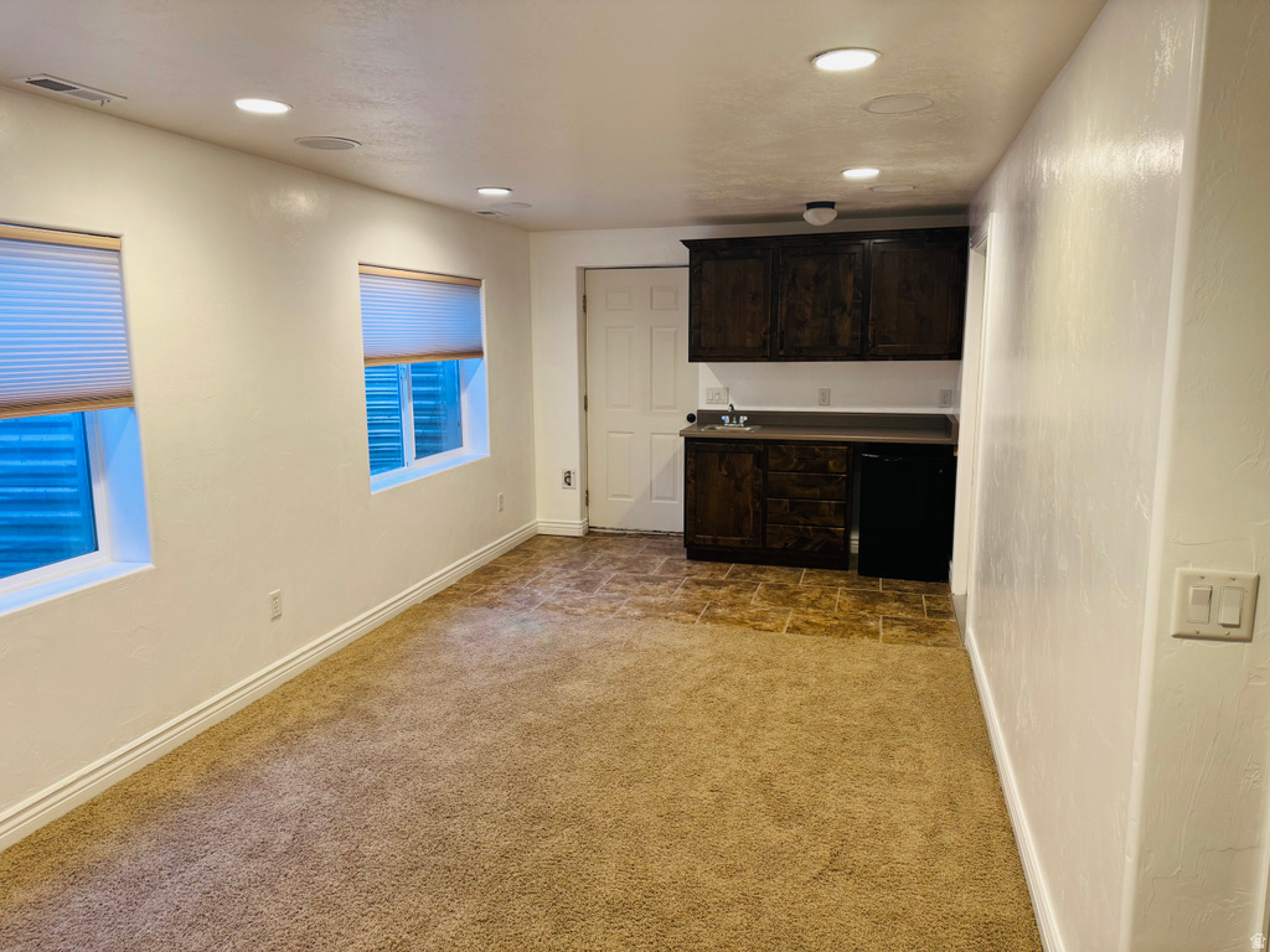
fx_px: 881
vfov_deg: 56.8
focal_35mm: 24
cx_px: 635
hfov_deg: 71.6
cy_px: 476
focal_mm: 6.76
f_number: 1.78
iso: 160
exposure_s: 1/60
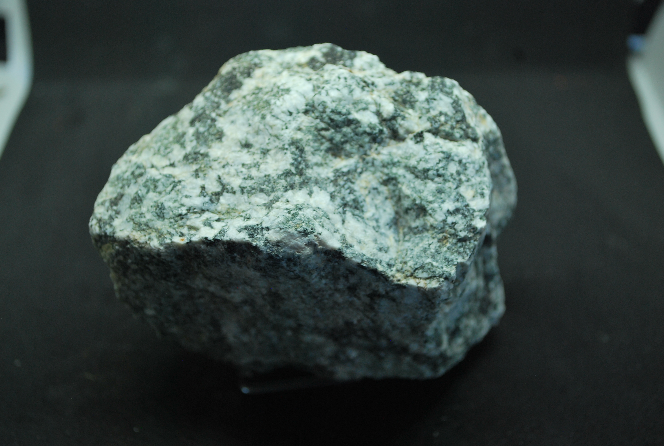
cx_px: 332
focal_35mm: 60
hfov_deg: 33.3
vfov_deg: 22.7
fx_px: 1109
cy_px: 223
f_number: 5.3
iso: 320
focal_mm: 40
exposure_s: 1/30
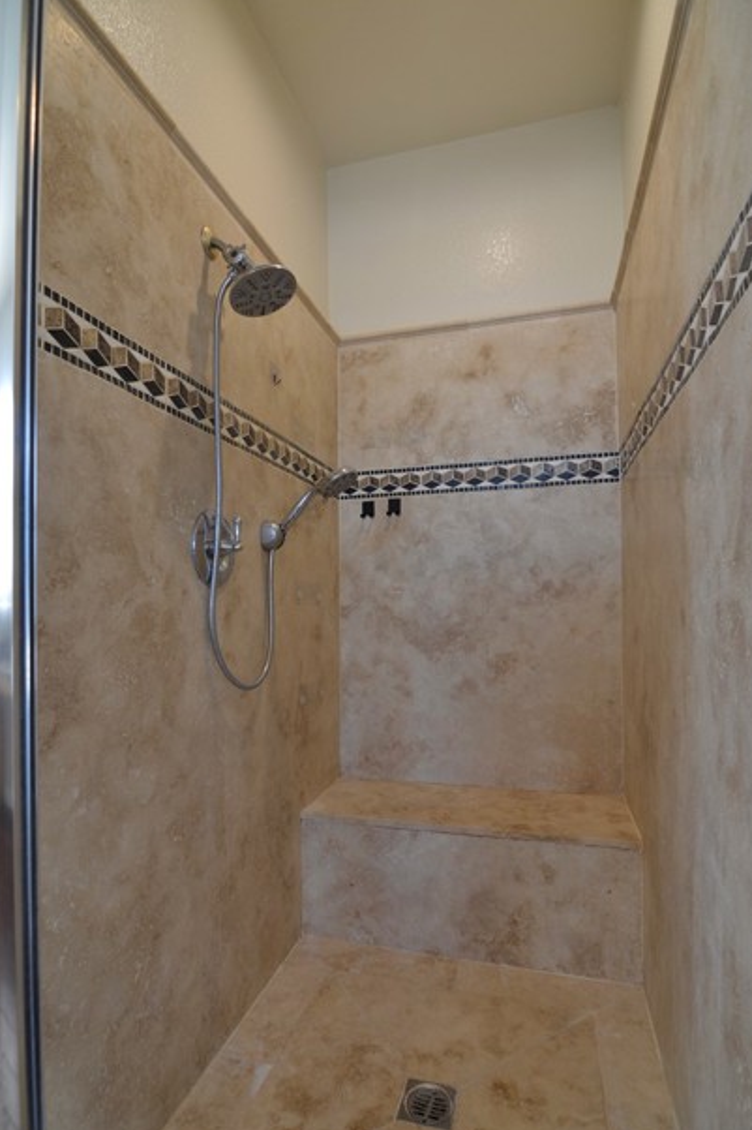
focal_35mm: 18
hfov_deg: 68.8
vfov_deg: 91.5
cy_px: 586
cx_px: 369
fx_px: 550
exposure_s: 1/60
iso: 400
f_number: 4
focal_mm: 11
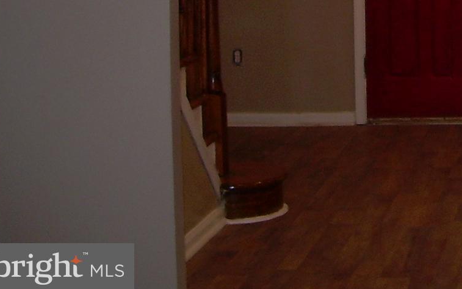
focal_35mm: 109
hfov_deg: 17.8
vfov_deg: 11.4
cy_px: -176
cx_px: 607
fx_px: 1372
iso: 50
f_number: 2.8
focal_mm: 6.3
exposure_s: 1/60
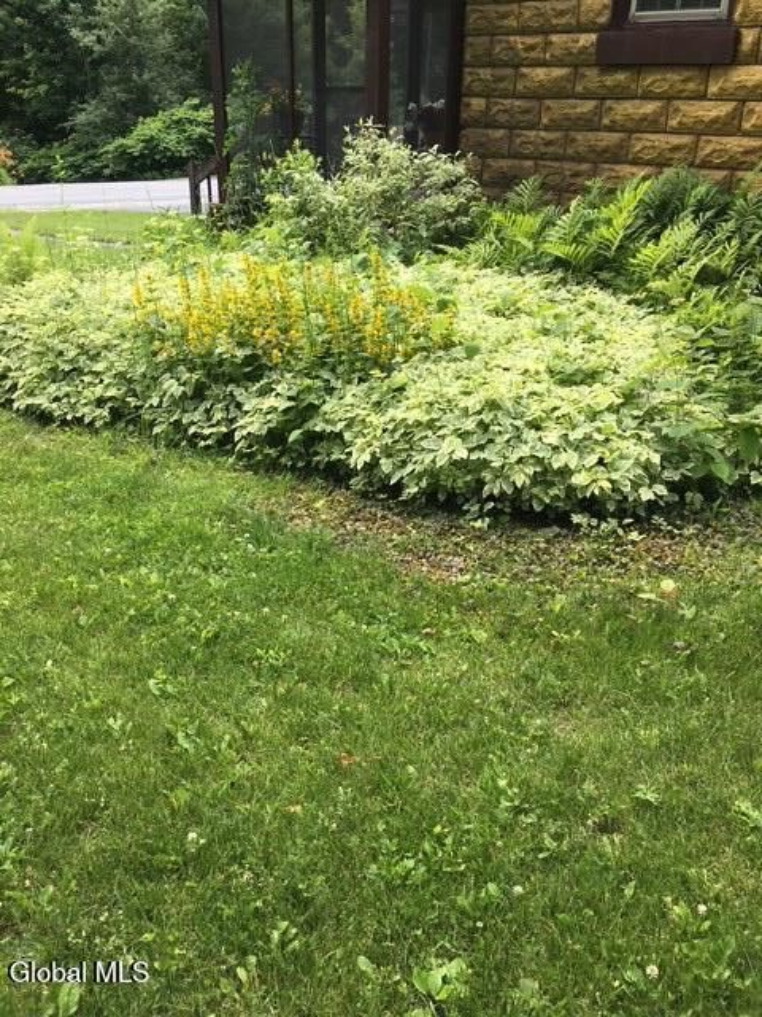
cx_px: 381
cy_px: 508
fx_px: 851
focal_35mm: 29
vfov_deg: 61.7
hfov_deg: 48.2
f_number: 2.2
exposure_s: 1/361
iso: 25
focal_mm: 4.15
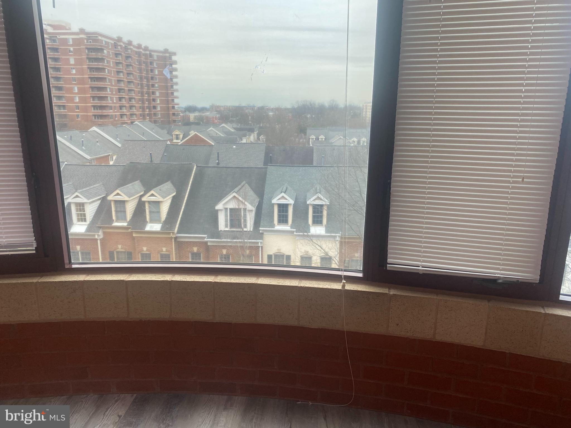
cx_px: 286
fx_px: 429
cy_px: 214
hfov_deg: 67.3
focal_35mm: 26
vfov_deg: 53.1
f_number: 1.8
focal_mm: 4.25
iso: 80
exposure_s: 1/121
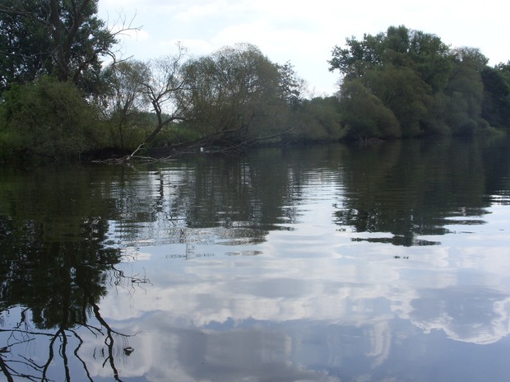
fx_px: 677
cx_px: 228
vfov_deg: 31.5
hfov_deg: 41.2
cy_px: 171
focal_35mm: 46
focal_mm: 6.3
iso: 50
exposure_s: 1/309
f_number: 4.9
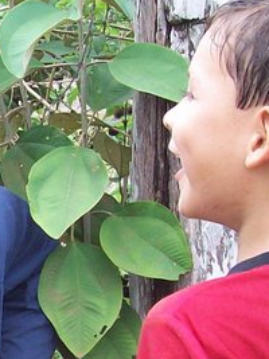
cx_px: -124
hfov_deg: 10.4
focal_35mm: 138
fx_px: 1431
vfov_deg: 14.1
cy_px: 374
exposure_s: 1/231
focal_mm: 6
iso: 80
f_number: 2.7
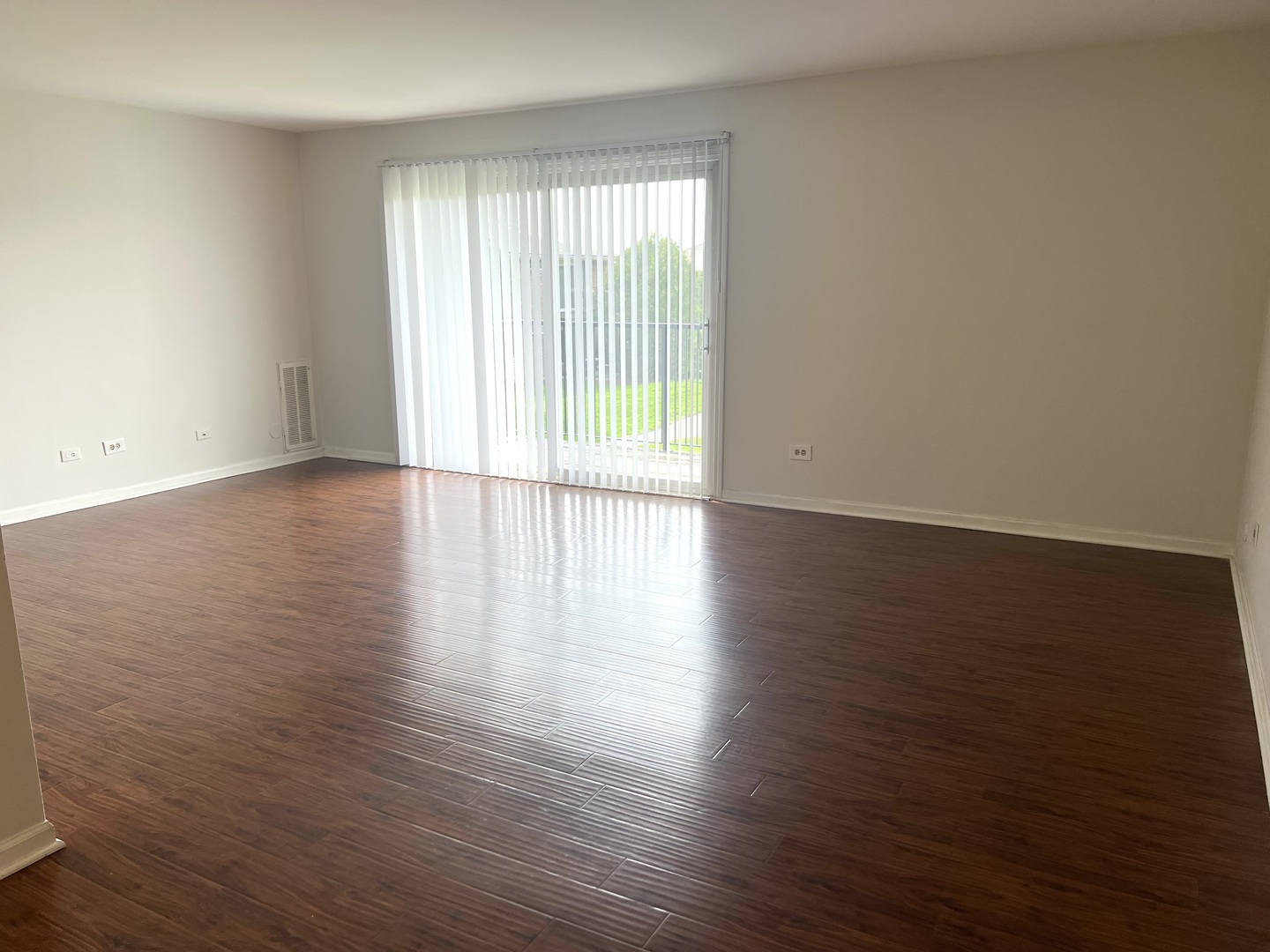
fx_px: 954
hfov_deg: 67.3
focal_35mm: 26
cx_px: 635
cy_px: 476
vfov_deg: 53.1
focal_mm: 5.7
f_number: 1.5
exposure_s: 1/204
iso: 40
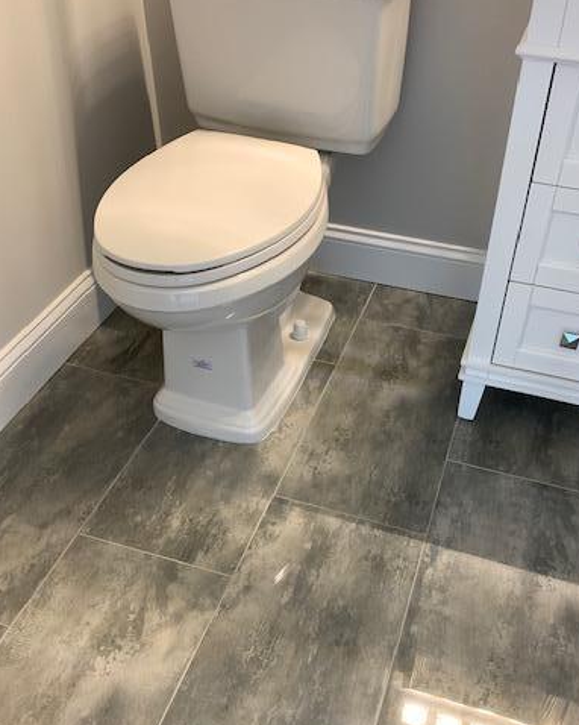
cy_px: 403
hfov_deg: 43.2
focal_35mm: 34
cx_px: 333
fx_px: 729
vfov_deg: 52.7
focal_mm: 4.25
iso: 125
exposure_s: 1/60
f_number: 1.8
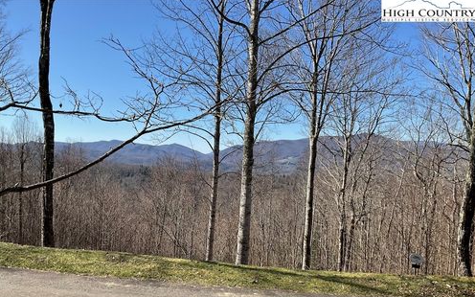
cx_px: 238
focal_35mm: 31
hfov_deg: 61.2
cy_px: 178
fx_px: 401
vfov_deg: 40.4
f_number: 1.8
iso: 16
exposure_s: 1/1534
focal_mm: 3
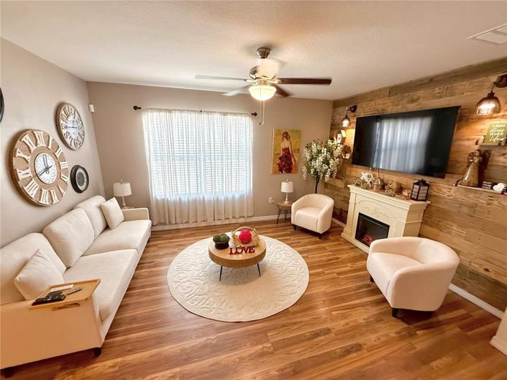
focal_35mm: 14
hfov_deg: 102.1
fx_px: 205
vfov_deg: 85.6
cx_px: 254
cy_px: 190
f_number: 2.2
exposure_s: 1/60
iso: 500
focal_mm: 2.22
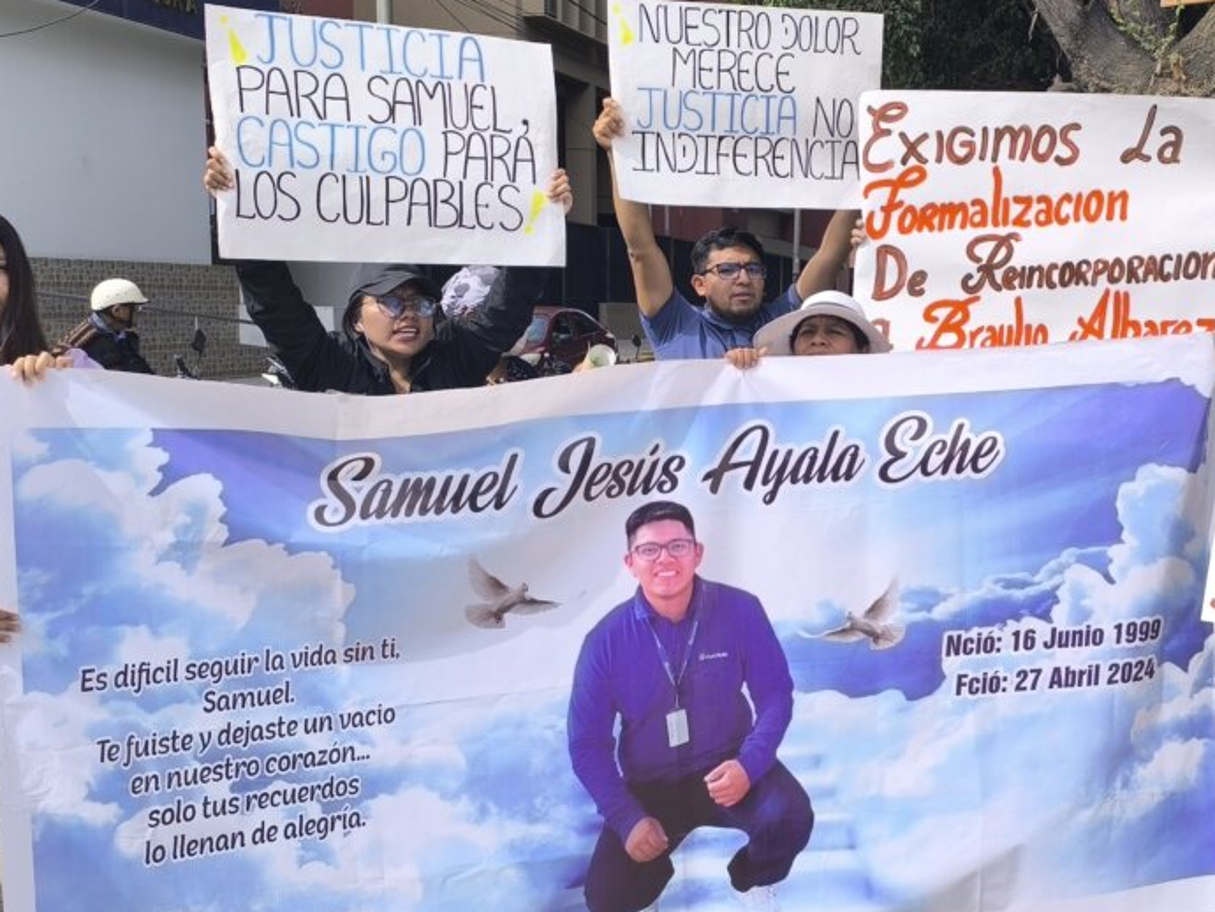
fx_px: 1404
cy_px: 498
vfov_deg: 36.0
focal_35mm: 40
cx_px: 933
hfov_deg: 44.9
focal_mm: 6.14
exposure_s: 1/973
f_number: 1.65
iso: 50
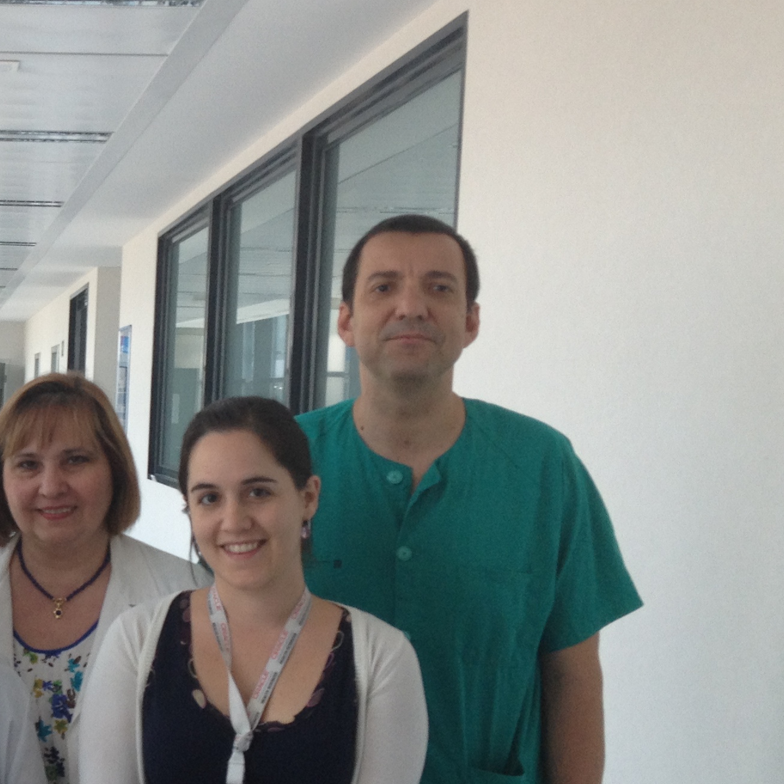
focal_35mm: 77
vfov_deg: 22.4
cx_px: -133
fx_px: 1973
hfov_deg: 21.1
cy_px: 465
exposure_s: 1/125
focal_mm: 4.28
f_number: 2.4
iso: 50
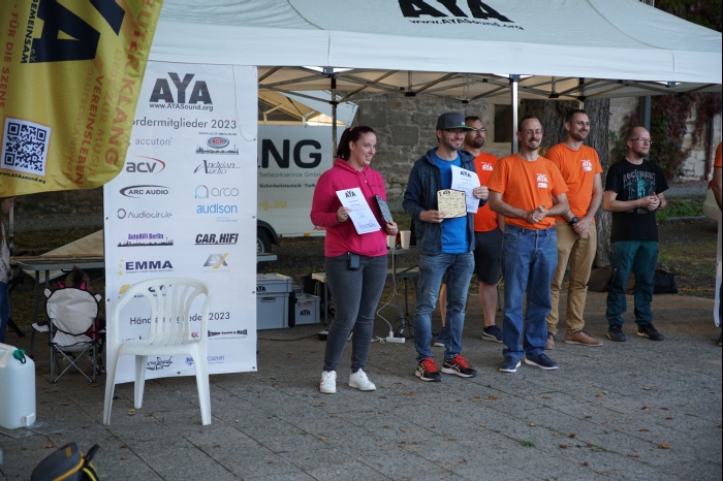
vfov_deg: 24.6
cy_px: 240
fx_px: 1104
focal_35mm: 55
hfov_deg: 36.3
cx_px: 362
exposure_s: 1/200
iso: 320
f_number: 2.8
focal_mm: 55
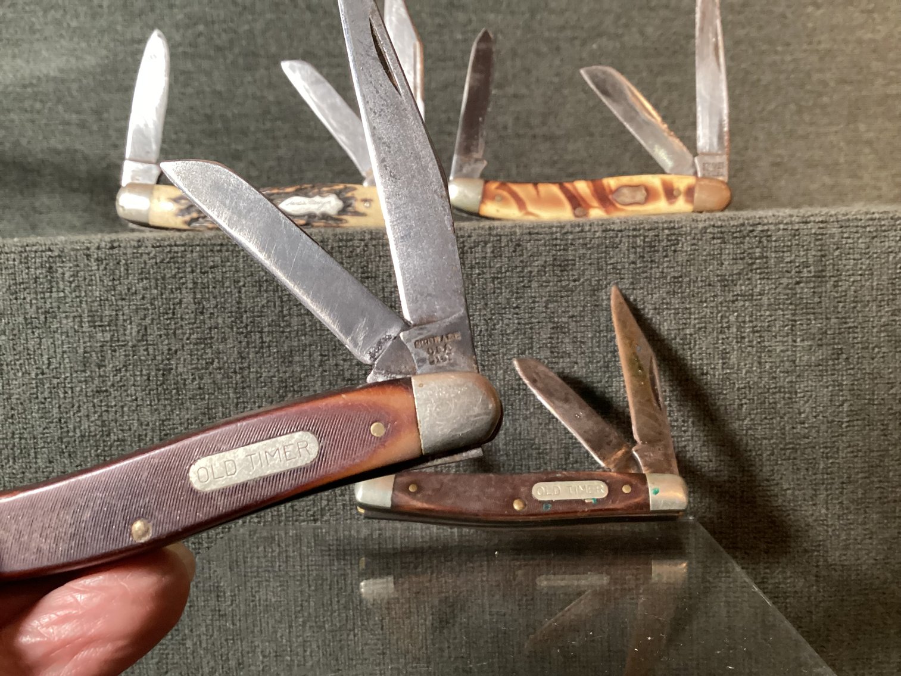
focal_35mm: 31
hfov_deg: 58.3
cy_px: 338
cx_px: 450
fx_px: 807
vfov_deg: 45.4
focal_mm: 3.3
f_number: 2.4
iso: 250
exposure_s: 1/33
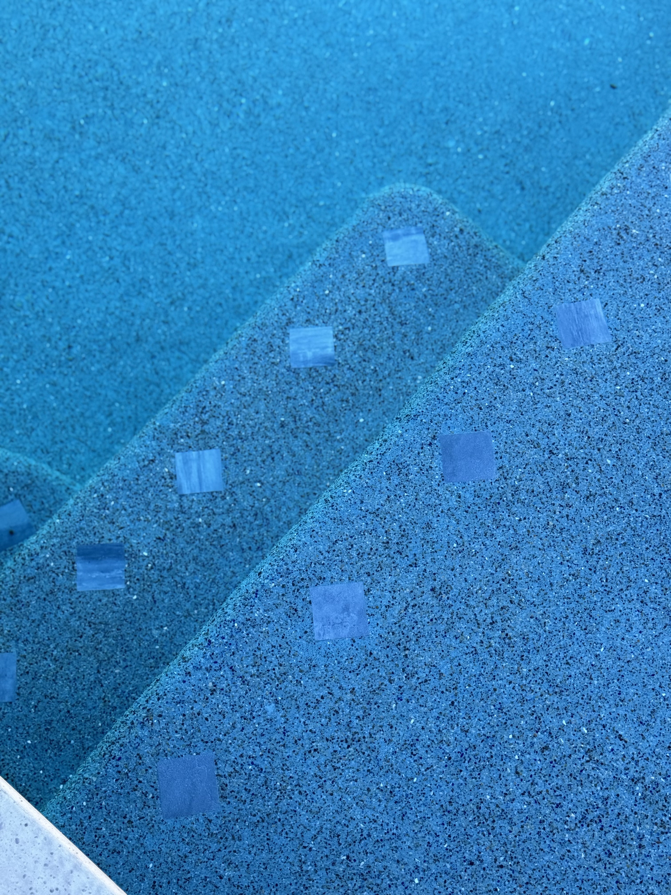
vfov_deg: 39.7
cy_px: 448
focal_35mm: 48
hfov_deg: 30.3
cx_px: 336
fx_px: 1241
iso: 64
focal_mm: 6.76
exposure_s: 1/402
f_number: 1.78
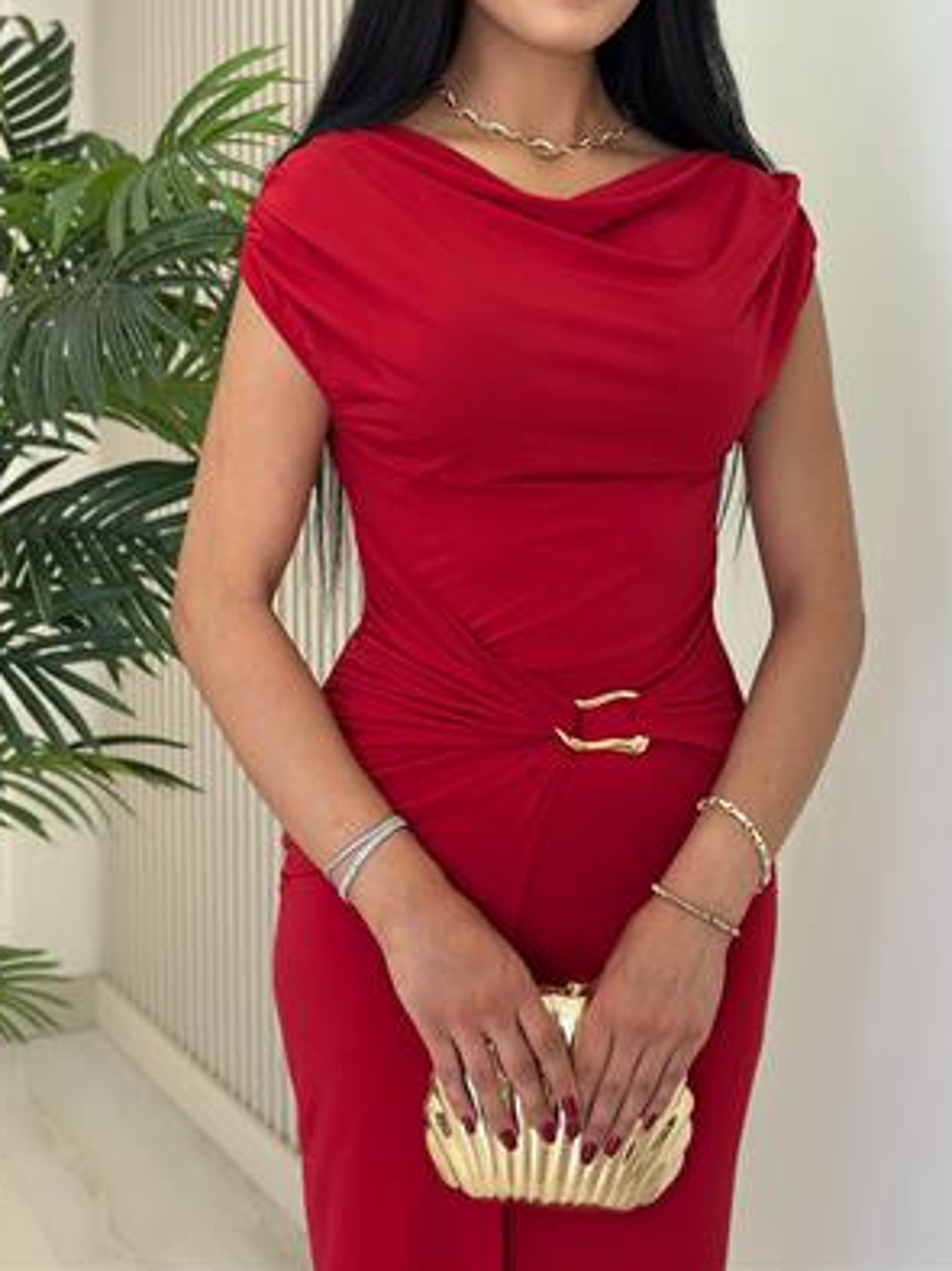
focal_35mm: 65
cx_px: 549
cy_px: 415
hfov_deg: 22.5
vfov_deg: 29.6
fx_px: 2386
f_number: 1.78
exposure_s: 1/244
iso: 80
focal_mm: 6.86
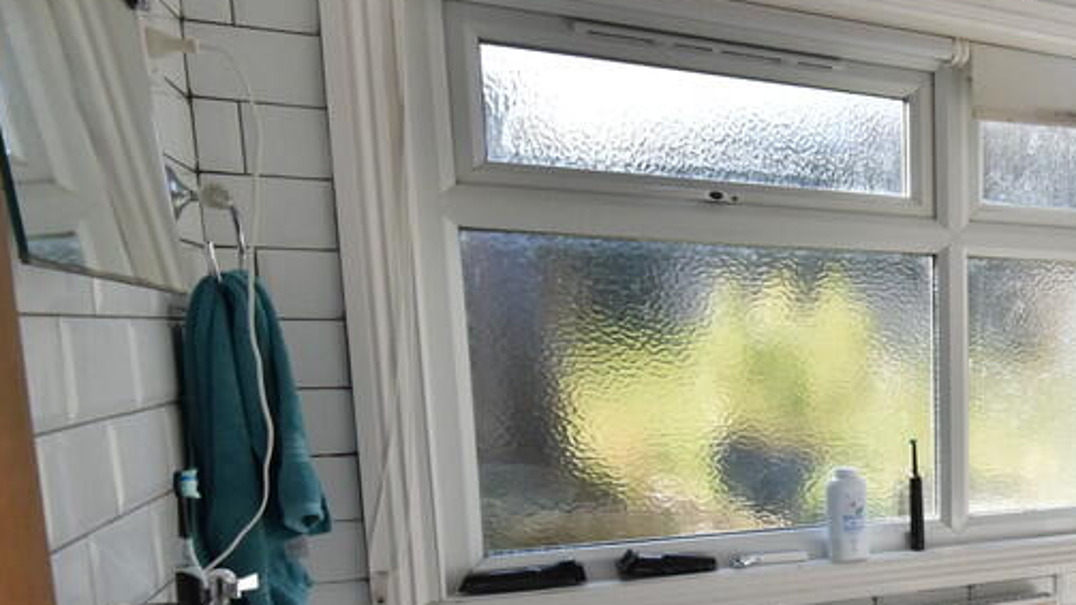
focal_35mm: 32
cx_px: 1072
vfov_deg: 36.0
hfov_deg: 49.8
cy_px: 441
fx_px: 913
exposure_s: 1/250
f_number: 8
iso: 500
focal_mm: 10
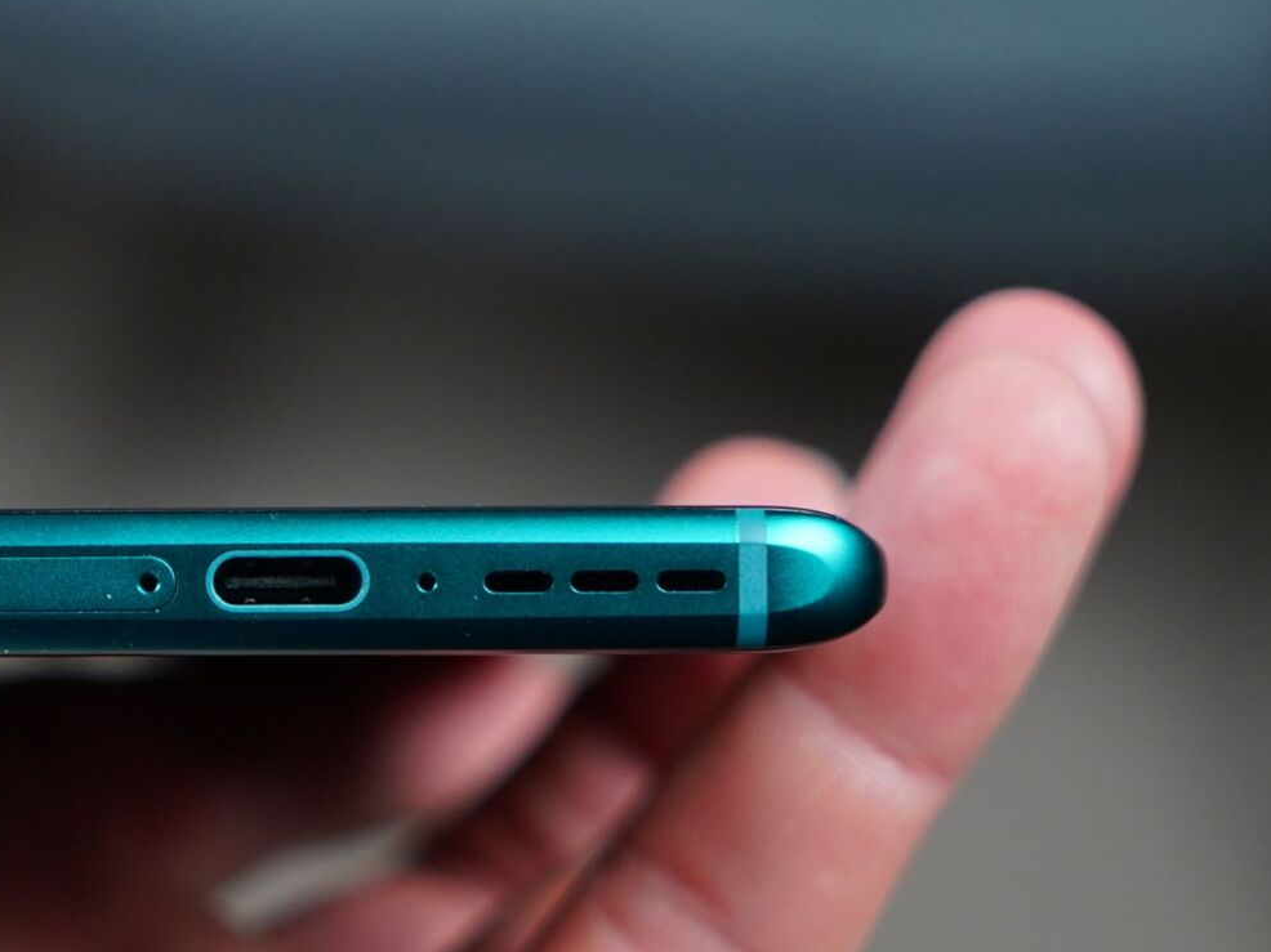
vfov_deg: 16.8
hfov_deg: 21.9
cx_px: 195
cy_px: 541
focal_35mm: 88
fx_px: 3230
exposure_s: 1/160
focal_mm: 47
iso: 800
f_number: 4
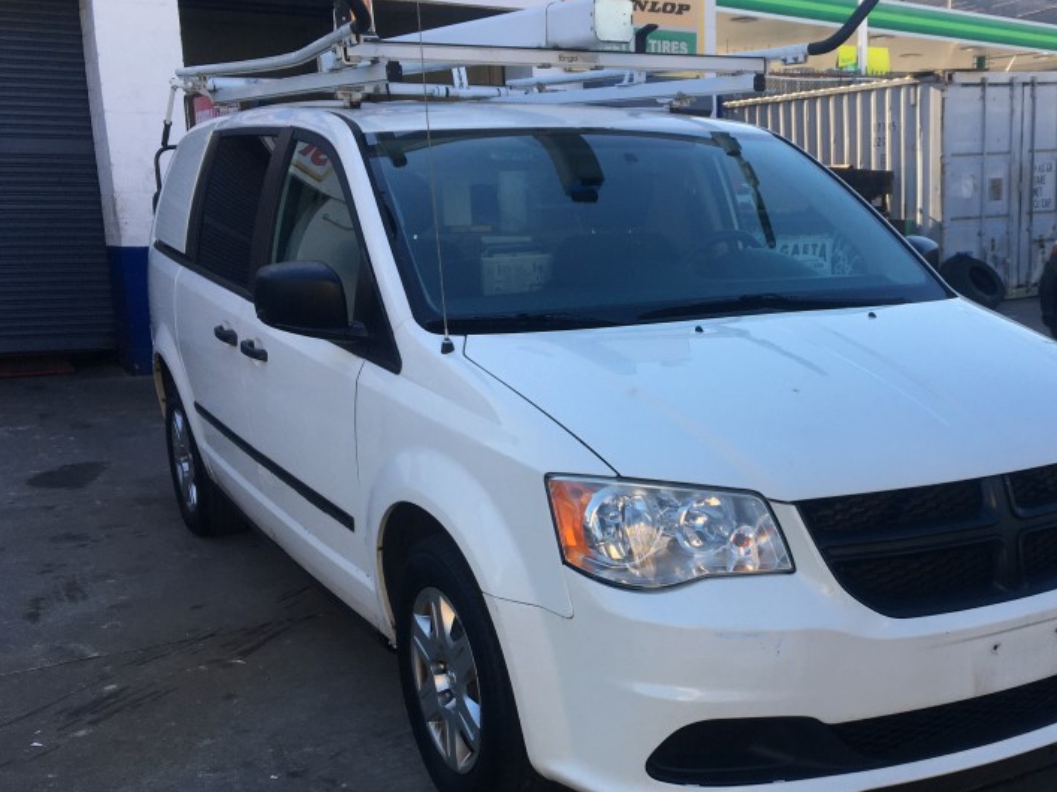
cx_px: 722
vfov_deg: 34.1
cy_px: 523
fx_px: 1282
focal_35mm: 42
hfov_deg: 44.0
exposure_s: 1/373
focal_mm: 4.15
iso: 25
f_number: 2.2
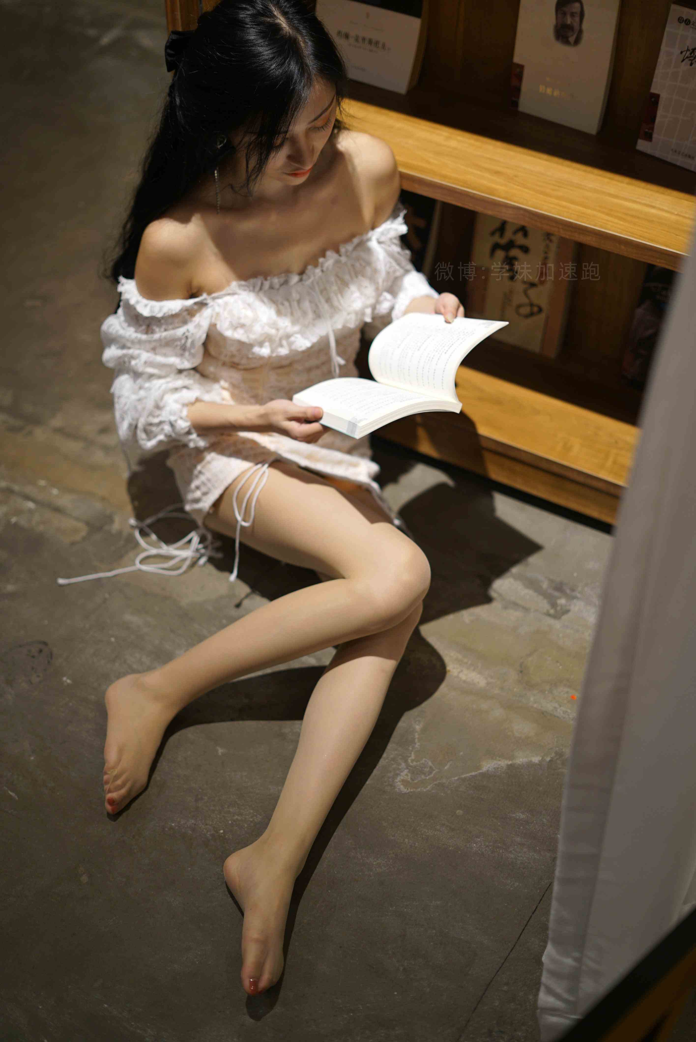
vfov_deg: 39.6
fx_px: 1448
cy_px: 521
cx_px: 348
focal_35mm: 50
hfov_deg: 27.0
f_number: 1.8
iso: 200
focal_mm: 50
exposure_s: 1/100
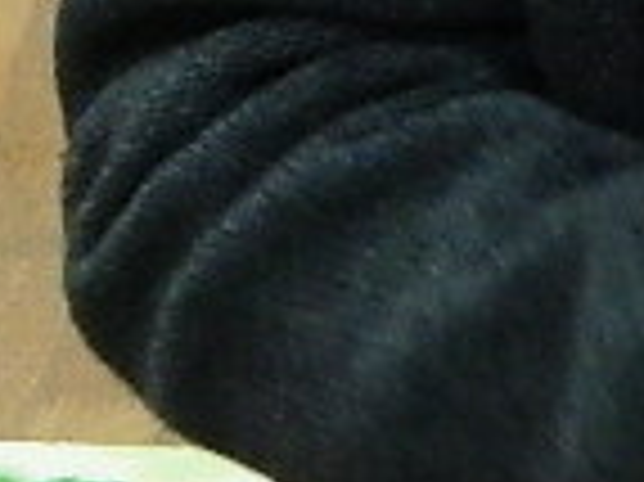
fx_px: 17157
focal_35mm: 923
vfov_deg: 1.6
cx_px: 180
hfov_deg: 2.2
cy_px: -559
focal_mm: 23.2
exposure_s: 1/20
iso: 400
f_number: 4.7
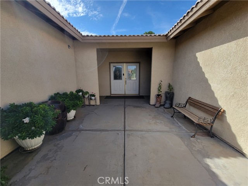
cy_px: 93
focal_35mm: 13
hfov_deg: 106.2
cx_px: 124
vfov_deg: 89.9
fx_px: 93
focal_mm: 2.2
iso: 50
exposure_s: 1/1002
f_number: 2.2
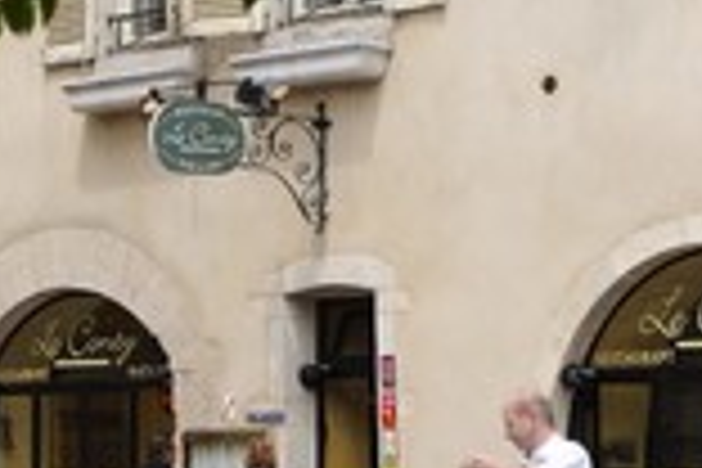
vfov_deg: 7.7
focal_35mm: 178
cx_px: -79
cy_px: 392
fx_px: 3471
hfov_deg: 11.4
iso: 200
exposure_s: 1/160
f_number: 13
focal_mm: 66
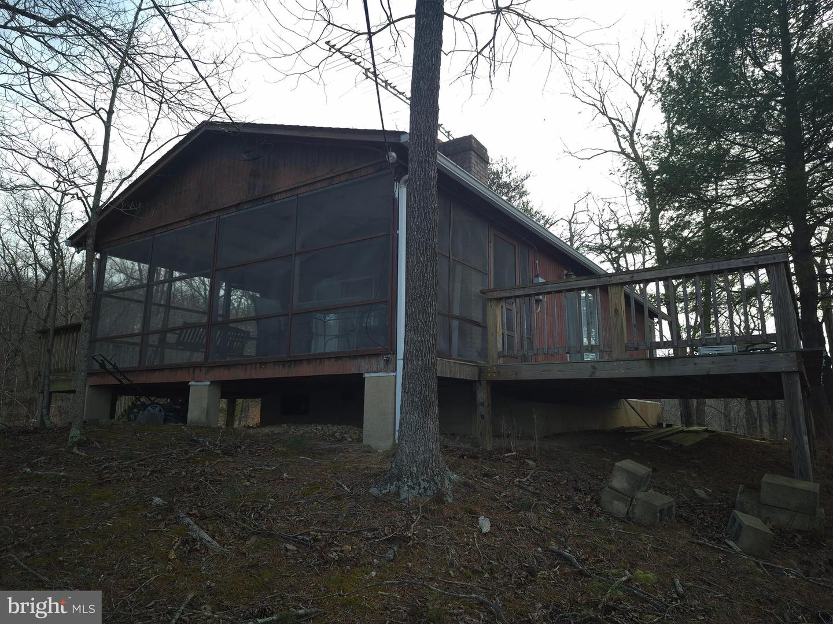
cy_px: 312
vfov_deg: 58.9
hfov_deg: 73.9
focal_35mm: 23
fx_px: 553
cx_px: 416
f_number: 1.8
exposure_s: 1/317
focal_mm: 5.4
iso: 25
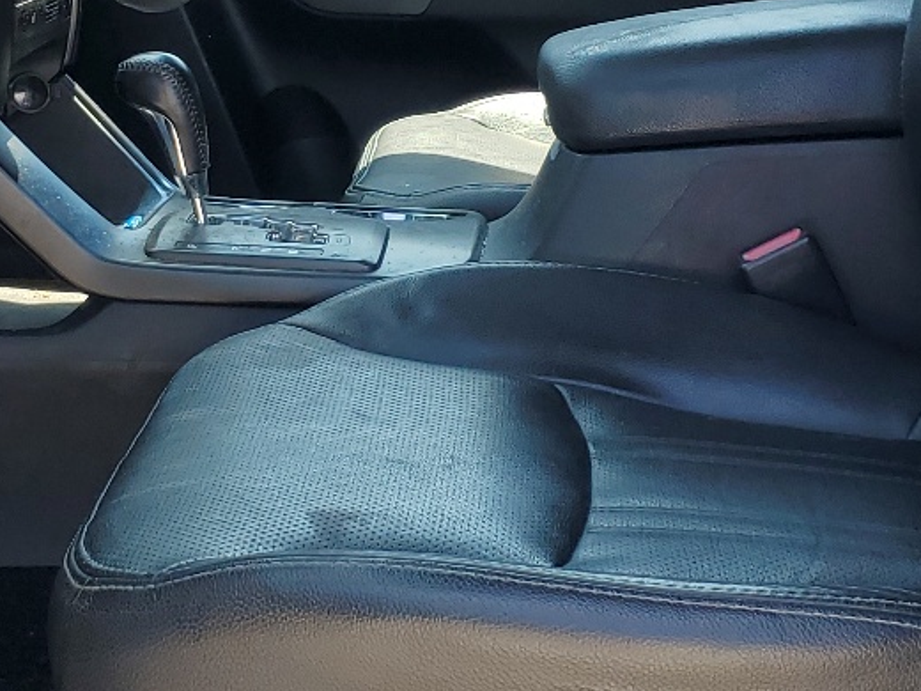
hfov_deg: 24.3
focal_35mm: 80
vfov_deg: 18.3
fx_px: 2128
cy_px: 142
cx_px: 333
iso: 50
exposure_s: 1/526
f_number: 1.5
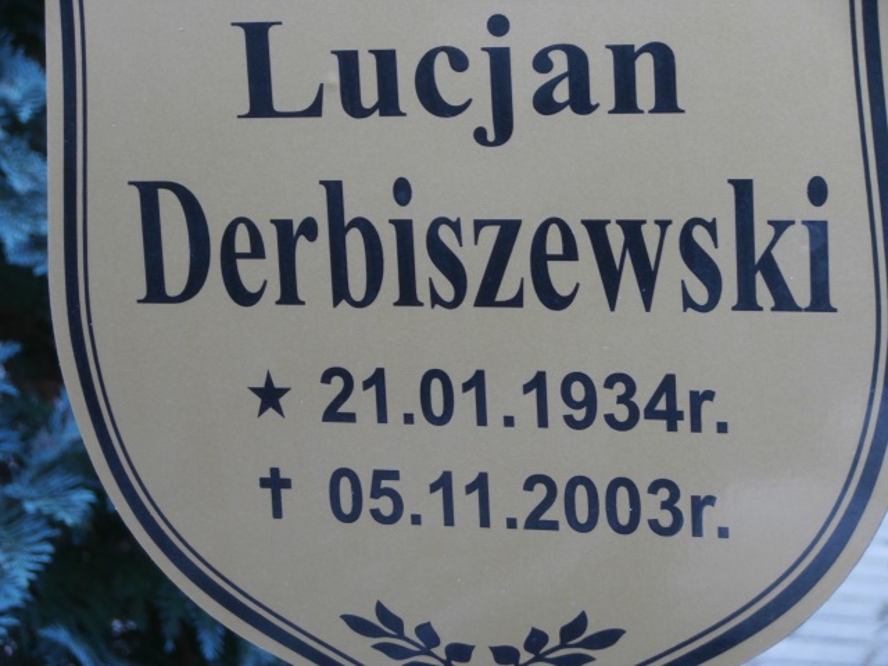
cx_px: 444
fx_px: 2822
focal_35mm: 110
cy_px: 333
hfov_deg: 17.9
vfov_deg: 13.5
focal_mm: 19.54
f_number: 5.4
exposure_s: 1/20
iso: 200
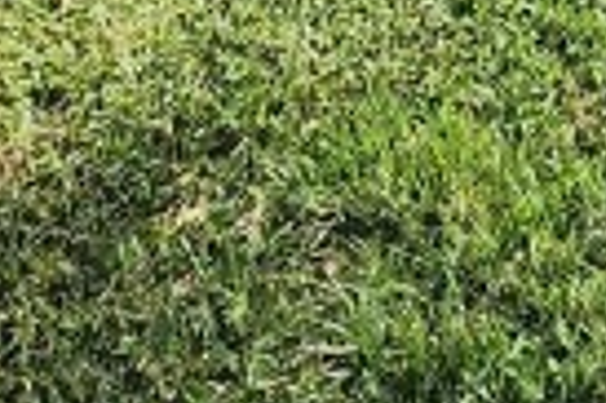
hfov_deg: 17.1
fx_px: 1698
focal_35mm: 101
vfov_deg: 9.0
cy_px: -1005
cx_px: 1044
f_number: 2.2
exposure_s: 1/1951
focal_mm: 2.2
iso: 50
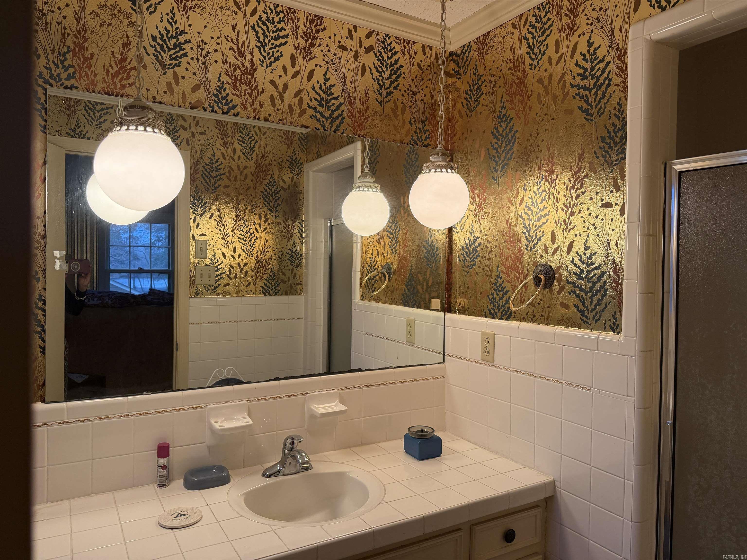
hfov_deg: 71.6
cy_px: 280
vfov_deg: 56.8
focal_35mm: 24
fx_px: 518
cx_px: 374
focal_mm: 6.76
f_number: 1.78
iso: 200
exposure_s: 1/120
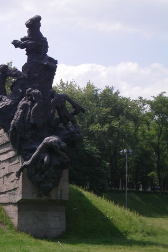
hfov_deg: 12.0
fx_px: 791
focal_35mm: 113
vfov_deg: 18.1
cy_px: 126
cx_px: 2
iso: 64
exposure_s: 1/400
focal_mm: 13.3
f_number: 4.9
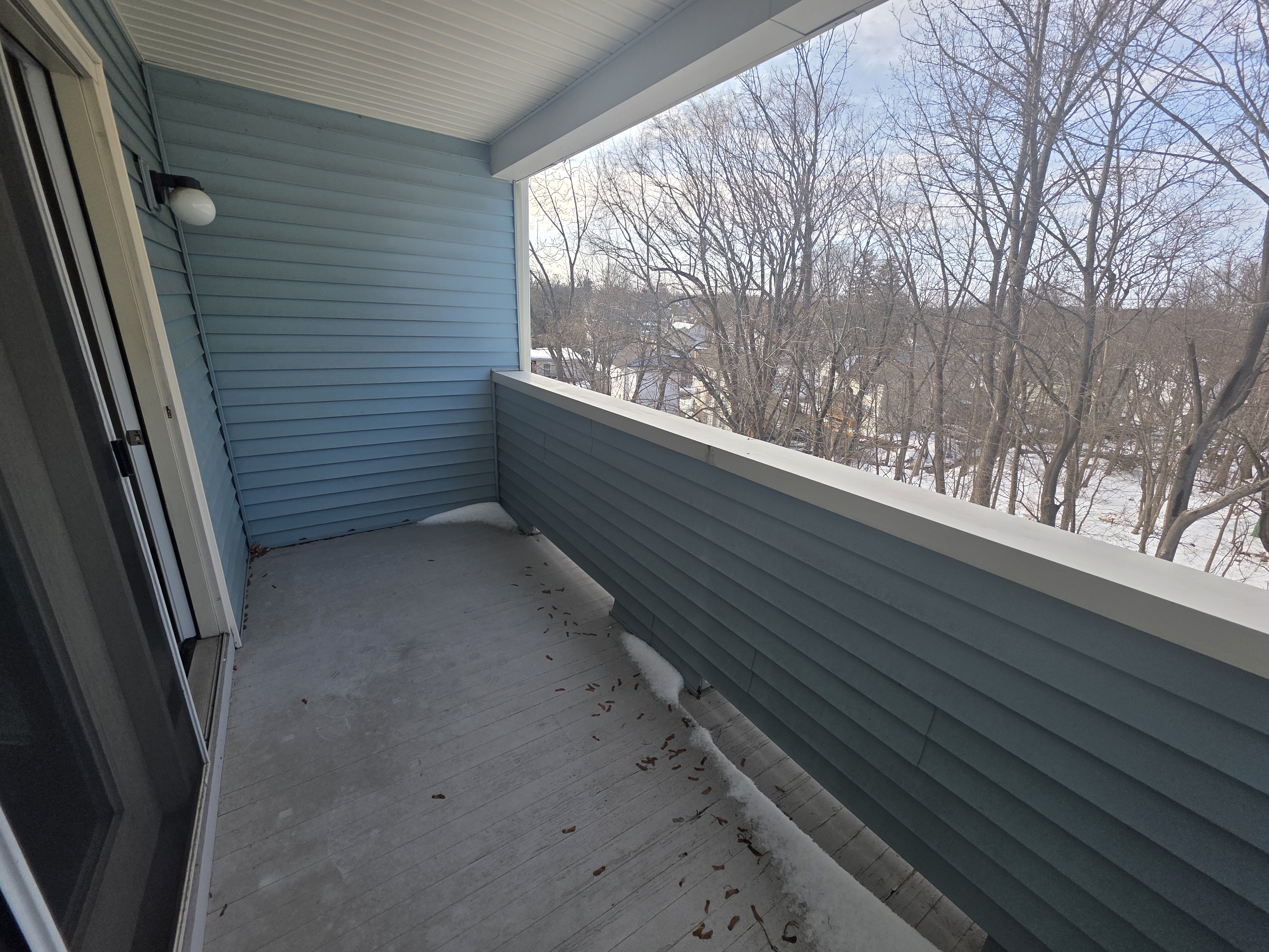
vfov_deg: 89.9
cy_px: 476
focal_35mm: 13
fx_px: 477
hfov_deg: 106.2
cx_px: 634
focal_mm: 2.2
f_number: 1.9
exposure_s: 1/696
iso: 40
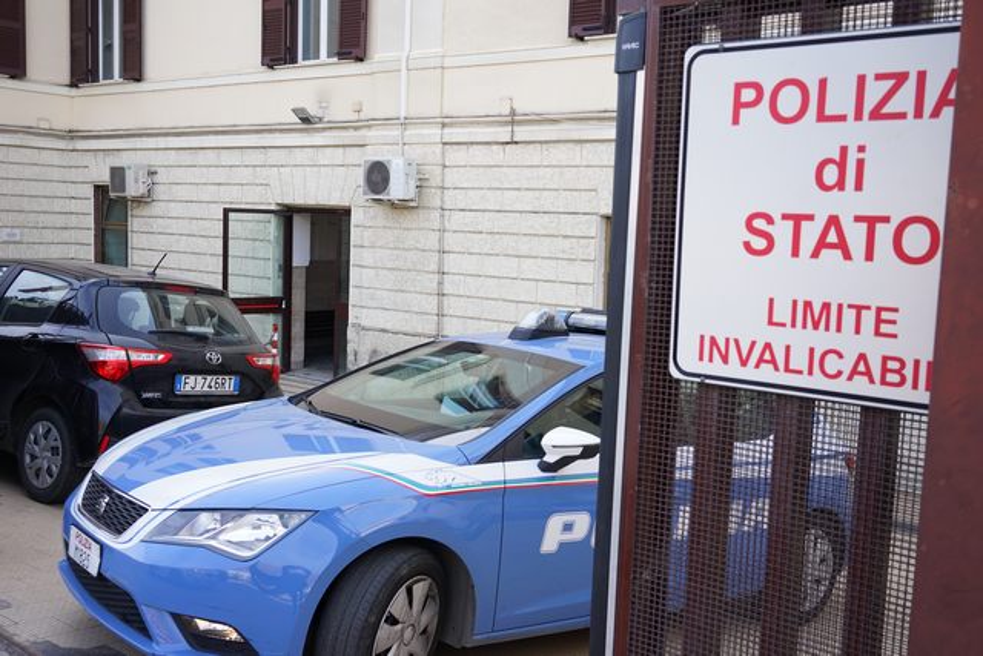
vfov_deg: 37.9
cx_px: 492
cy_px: 328
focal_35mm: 35
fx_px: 956
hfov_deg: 54.4
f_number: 8
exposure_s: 1/160
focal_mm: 35
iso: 320
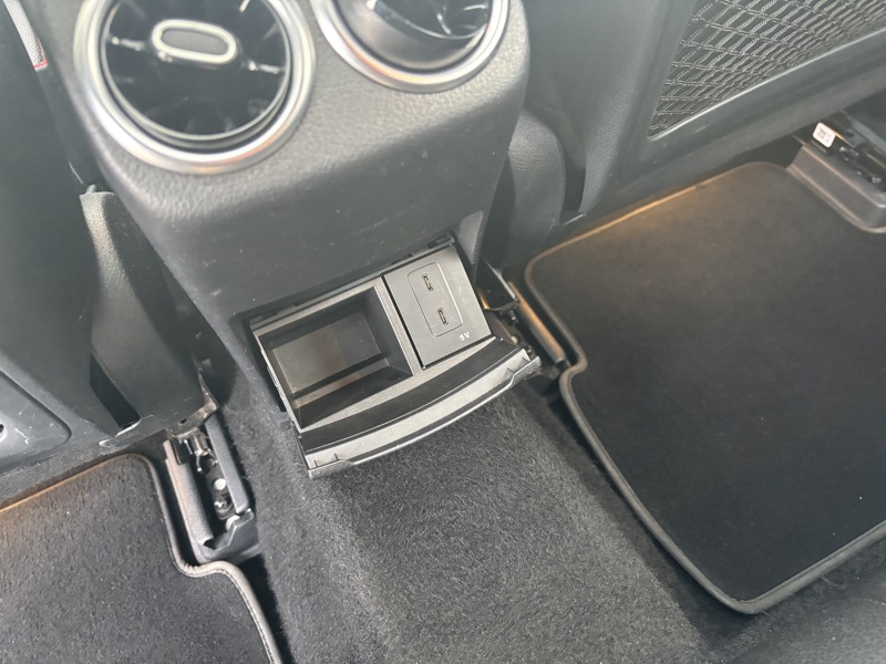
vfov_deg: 53.1
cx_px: 443
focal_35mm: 26
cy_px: 332
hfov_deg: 67.3
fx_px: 665
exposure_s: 1/40
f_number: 1.6
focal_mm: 5.96
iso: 500
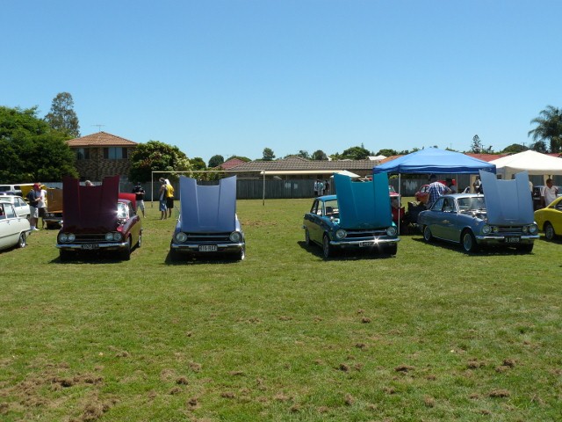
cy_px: 211
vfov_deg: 39.7
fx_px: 584
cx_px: 281
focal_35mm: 36
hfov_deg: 51.4
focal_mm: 6
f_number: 5.6
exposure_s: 1/400
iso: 100
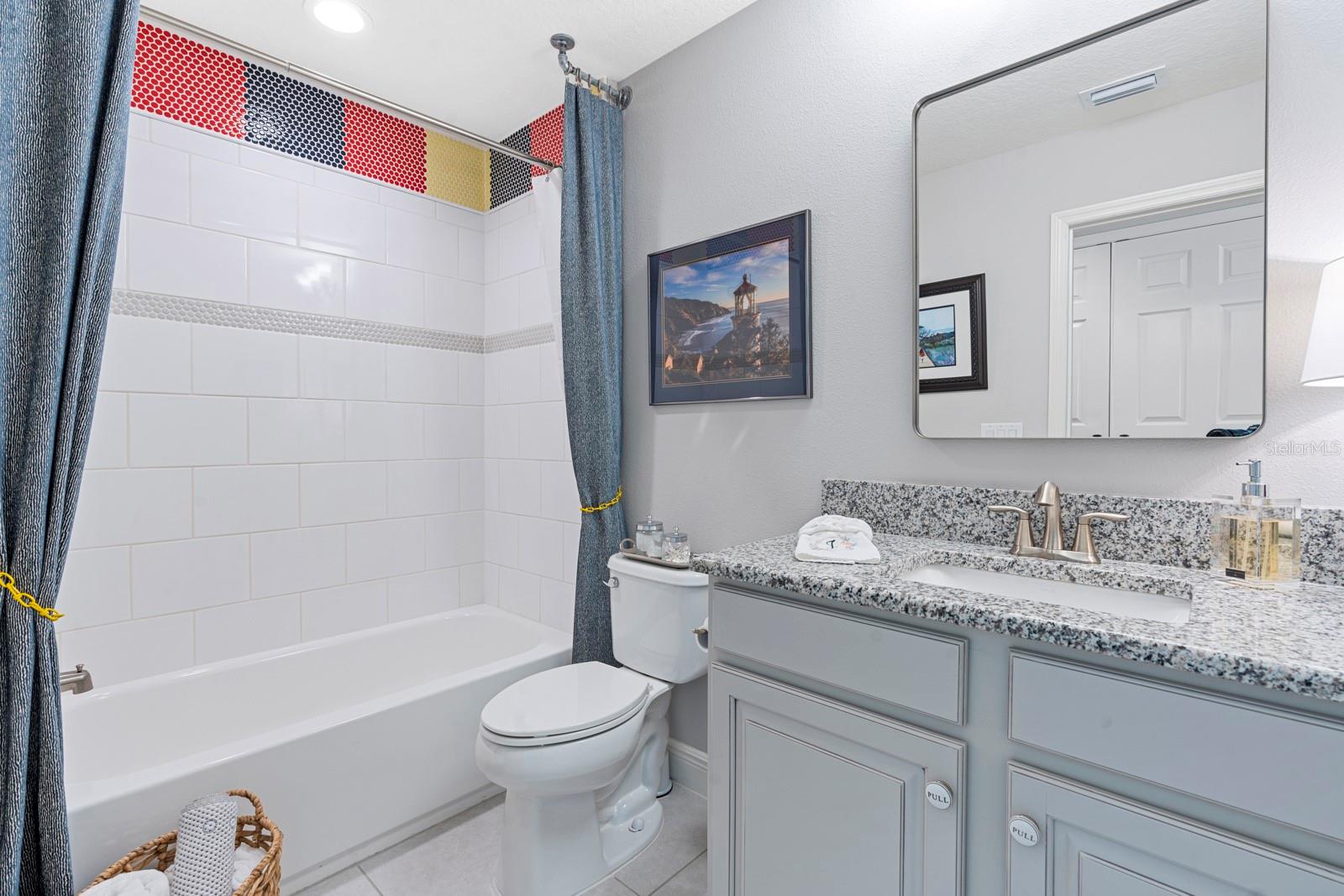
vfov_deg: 73.8
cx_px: 672
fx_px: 597
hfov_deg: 96.7
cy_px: 448
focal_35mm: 16
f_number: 9
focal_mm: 16
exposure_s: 4
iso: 100
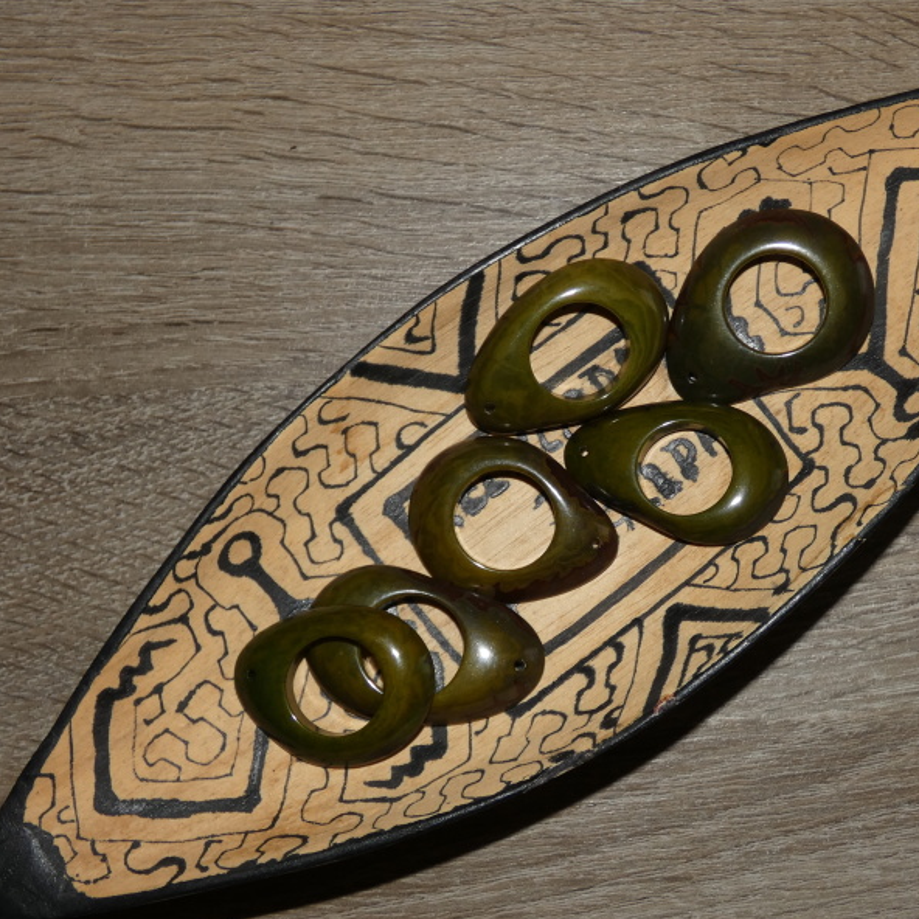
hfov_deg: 34.4
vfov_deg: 34.7
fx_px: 1472
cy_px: 464
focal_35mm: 49
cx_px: 595
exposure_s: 1/60
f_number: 3.6
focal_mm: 7.3
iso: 80
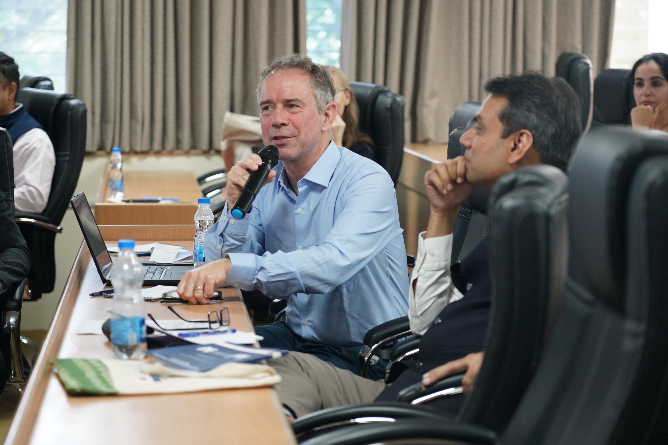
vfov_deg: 13.0
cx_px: 334
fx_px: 1948
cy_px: 222
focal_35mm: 105
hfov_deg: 19.5
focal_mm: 105
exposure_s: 1/160
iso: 3200
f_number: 4
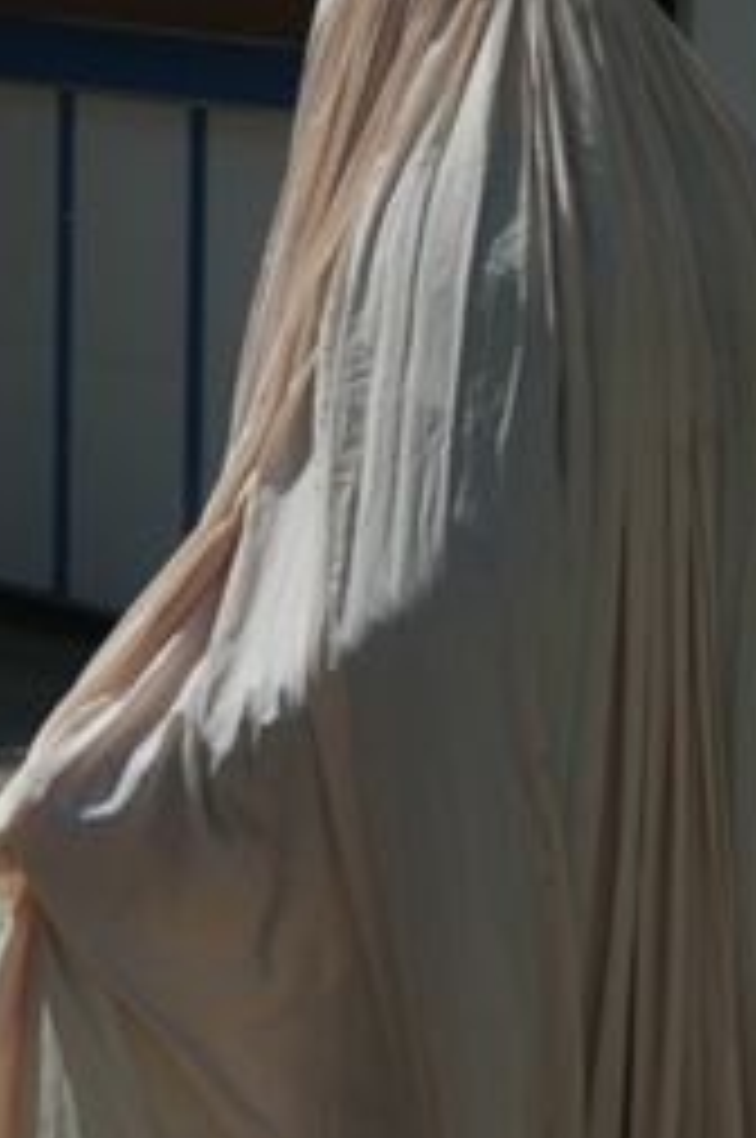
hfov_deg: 7.7
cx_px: 382
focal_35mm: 178
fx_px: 5622
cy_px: 760
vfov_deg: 11.6
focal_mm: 50
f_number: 8
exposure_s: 1/640
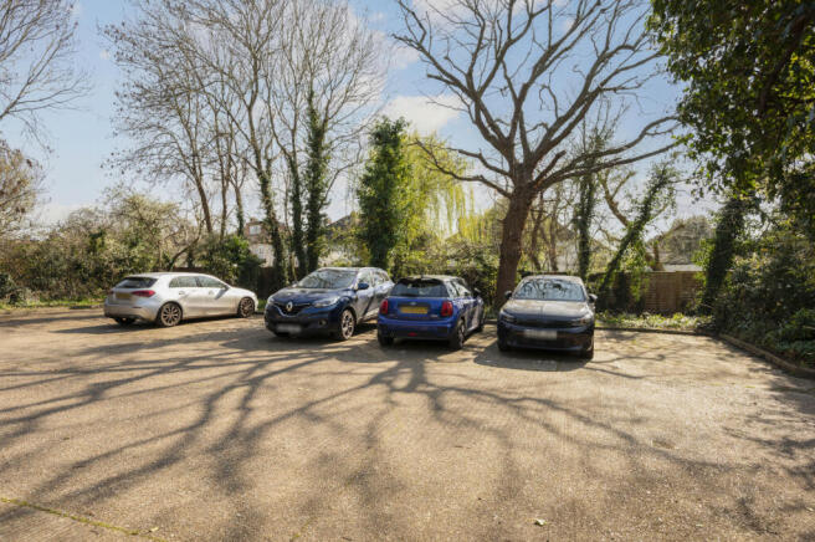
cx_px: 408
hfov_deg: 85.5
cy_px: 271
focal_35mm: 20
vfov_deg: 63.1
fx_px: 441
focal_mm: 19.5
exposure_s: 1/250
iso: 200
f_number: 8
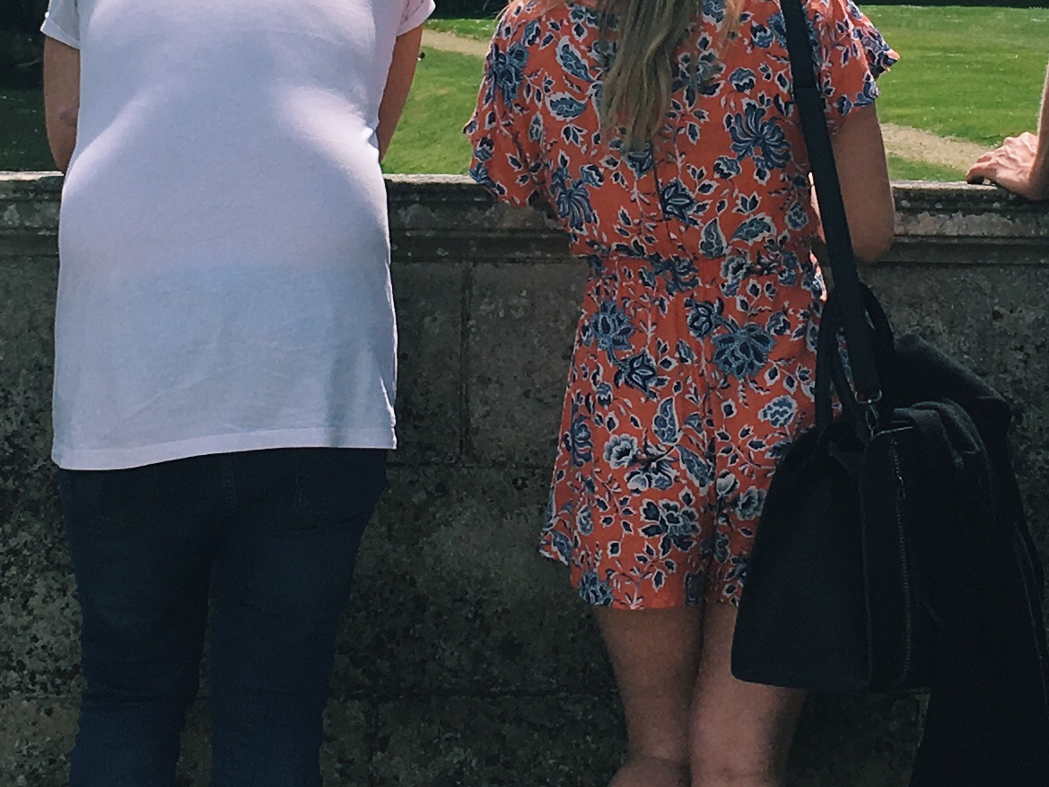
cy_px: 16
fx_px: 3031
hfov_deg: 19.6
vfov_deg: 14.6
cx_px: 609
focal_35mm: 100
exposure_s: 1/2849
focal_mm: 4.15
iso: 25
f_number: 2.2
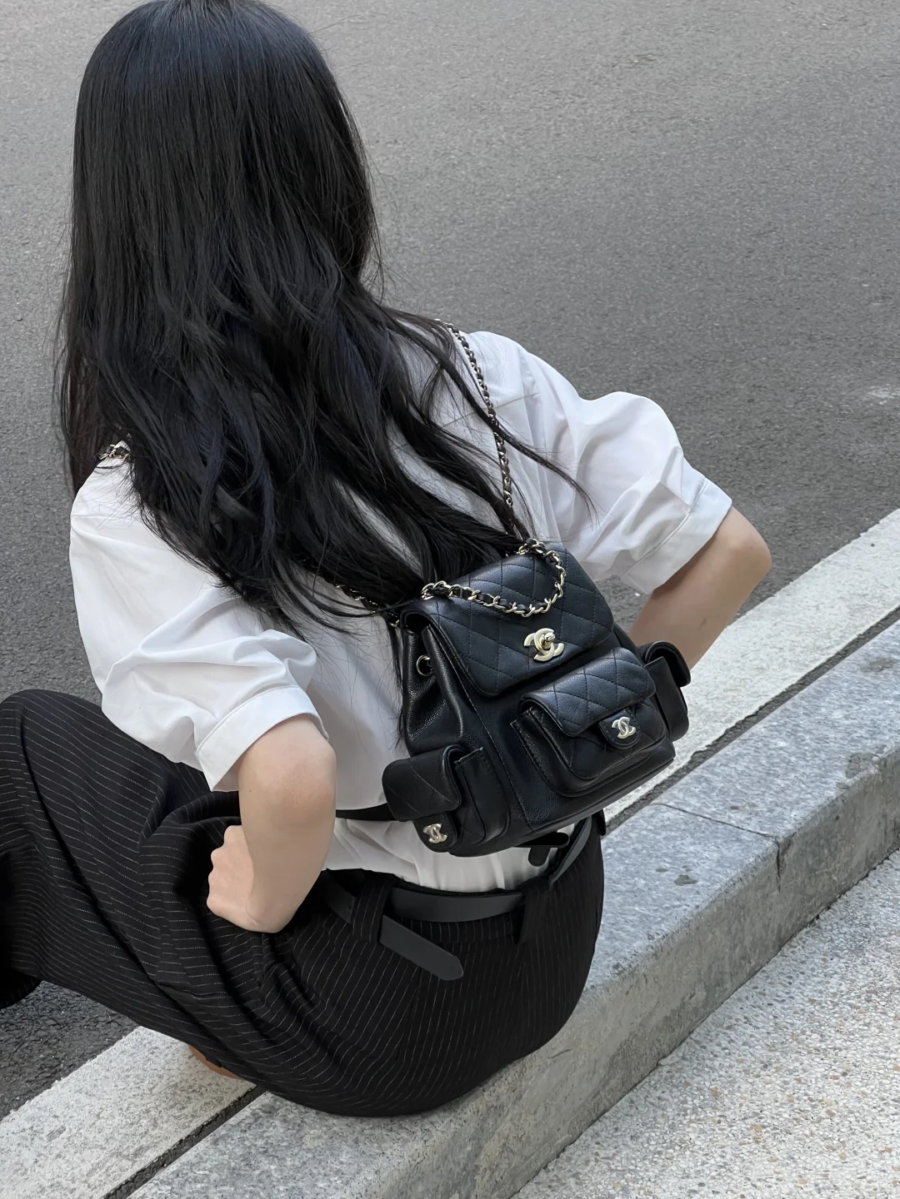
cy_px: 600
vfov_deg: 25.3
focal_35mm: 77
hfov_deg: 19.1
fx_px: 2669
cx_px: 450
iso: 80
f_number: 2.8
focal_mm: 9
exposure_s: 1/99
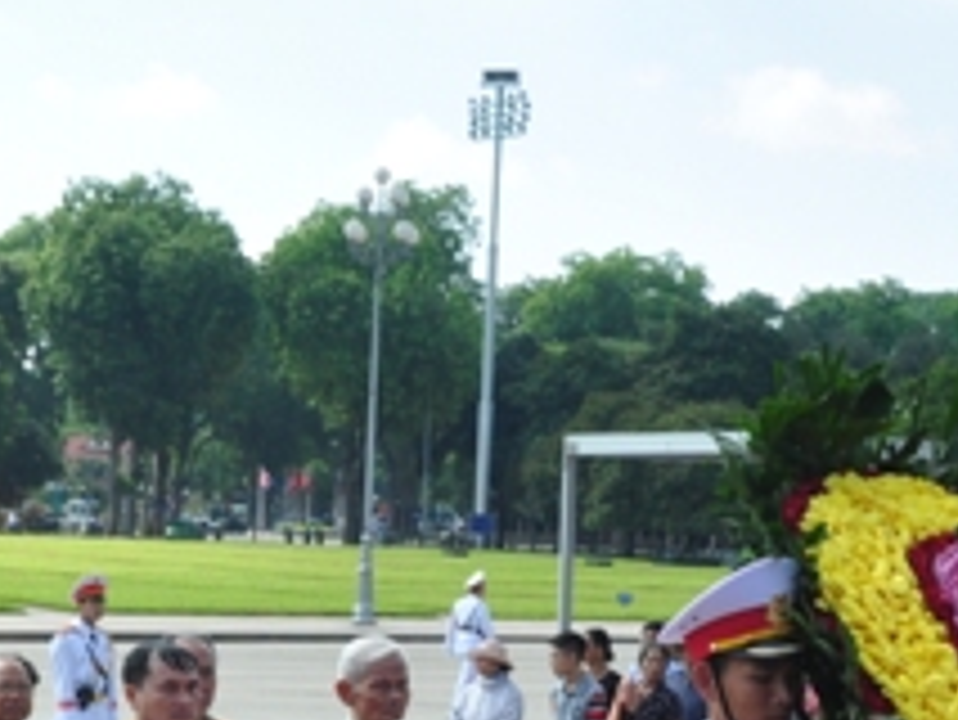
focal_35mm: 107
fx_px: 2954
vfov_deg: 13.5
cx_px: 380
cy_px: 855
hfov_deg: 18.4
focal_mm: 21
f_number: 13
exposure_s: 1/125
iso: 250
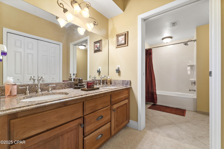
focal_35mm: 15
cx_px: 112
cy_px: 74
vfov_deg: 76.6
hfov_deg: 99.6
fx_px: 95
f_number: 8
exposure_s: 2
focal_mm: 15.2
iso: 640
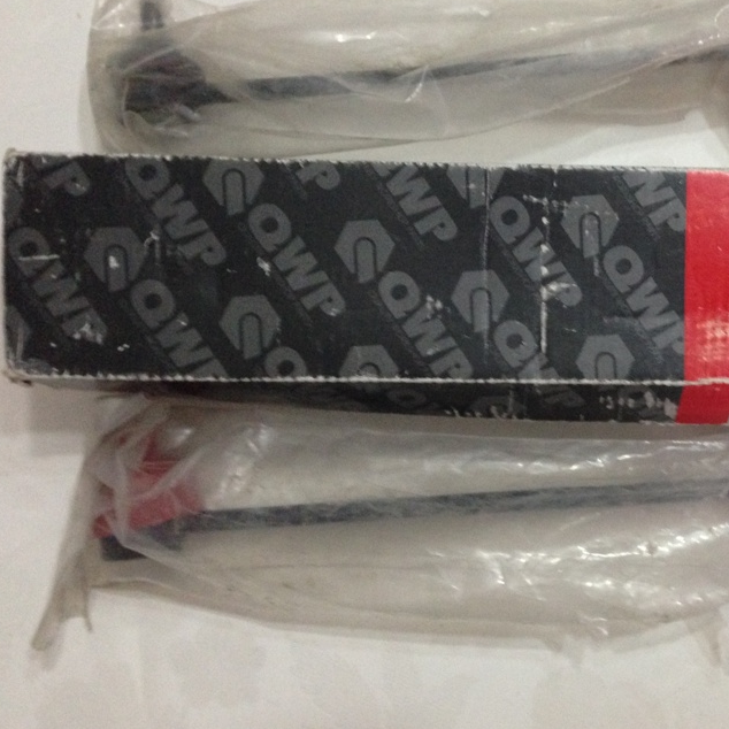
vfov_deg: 36.8
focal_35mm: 46
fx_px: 1096
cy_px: 336
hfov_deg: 35.8
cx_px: 567
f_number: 2.4
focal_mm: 4.12
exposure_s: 1/20
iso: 320
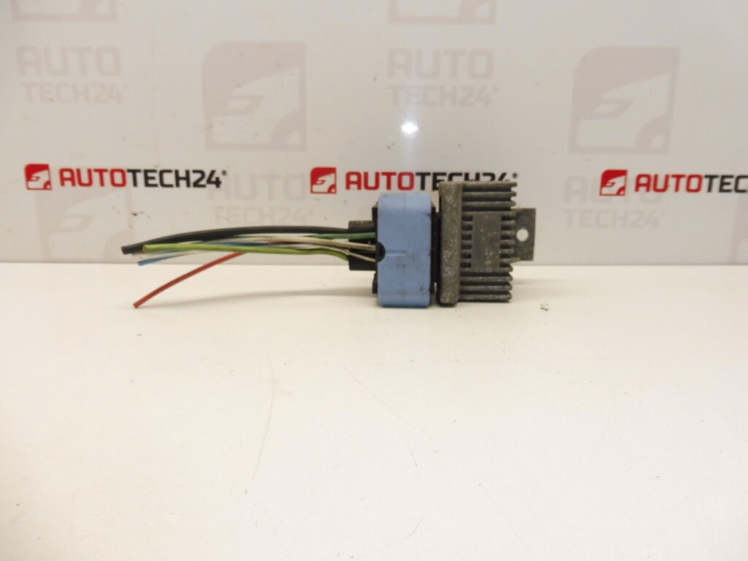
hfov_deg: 71.6
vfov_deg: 56.8
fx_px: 519
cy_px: 280
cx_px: 374
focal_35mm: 24
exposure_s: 1/100
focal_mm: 4.3
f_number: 3.5
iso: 200
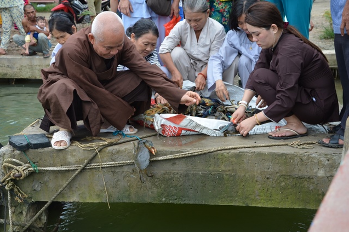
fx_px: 518
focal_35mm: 54
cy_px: 115
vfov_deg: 25.3
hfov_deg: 37.2
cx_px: 177
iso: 250
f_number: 6.3
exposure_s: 1/160
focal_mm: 35
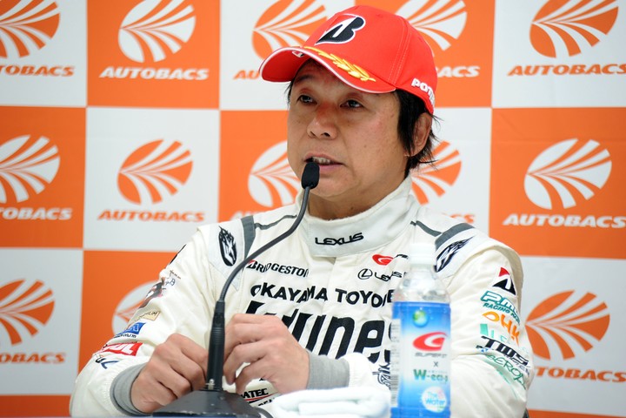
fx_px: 3478
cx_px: 313
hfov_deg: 10.3
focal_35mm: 200
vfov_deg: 6.9
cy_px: 209
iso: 800
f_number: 5.6
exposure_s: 1/125
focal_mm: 200
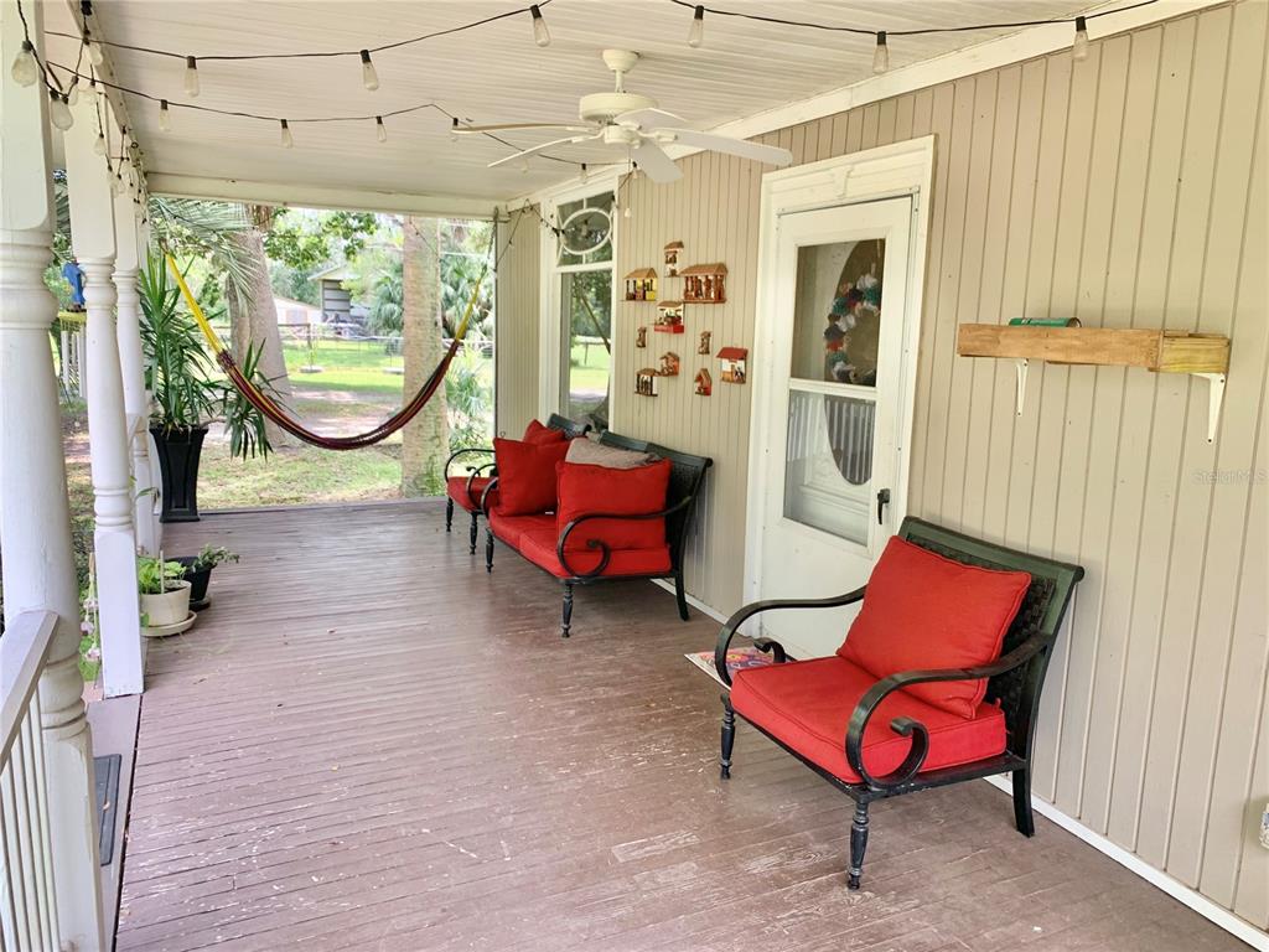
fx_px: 953
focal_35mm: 26
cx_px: 634
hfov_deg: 67.3
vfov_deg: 53.1
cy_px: 476
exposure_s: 1/122
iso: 32
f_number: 1.8
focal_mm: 4.25
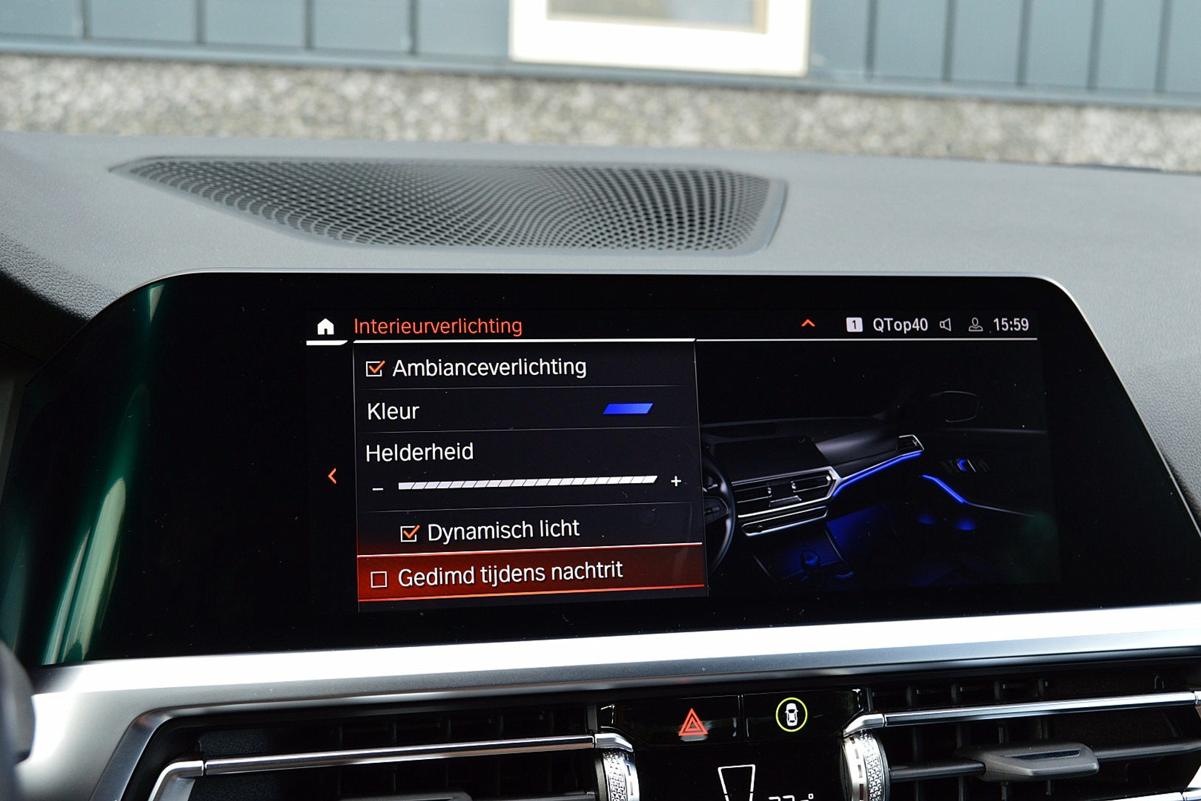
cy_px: 400
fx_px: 1451
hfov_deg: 45.0
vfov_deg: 30.8
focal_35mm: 44
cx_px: 600
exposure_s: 1/60
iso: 500
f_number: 8
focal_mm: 29
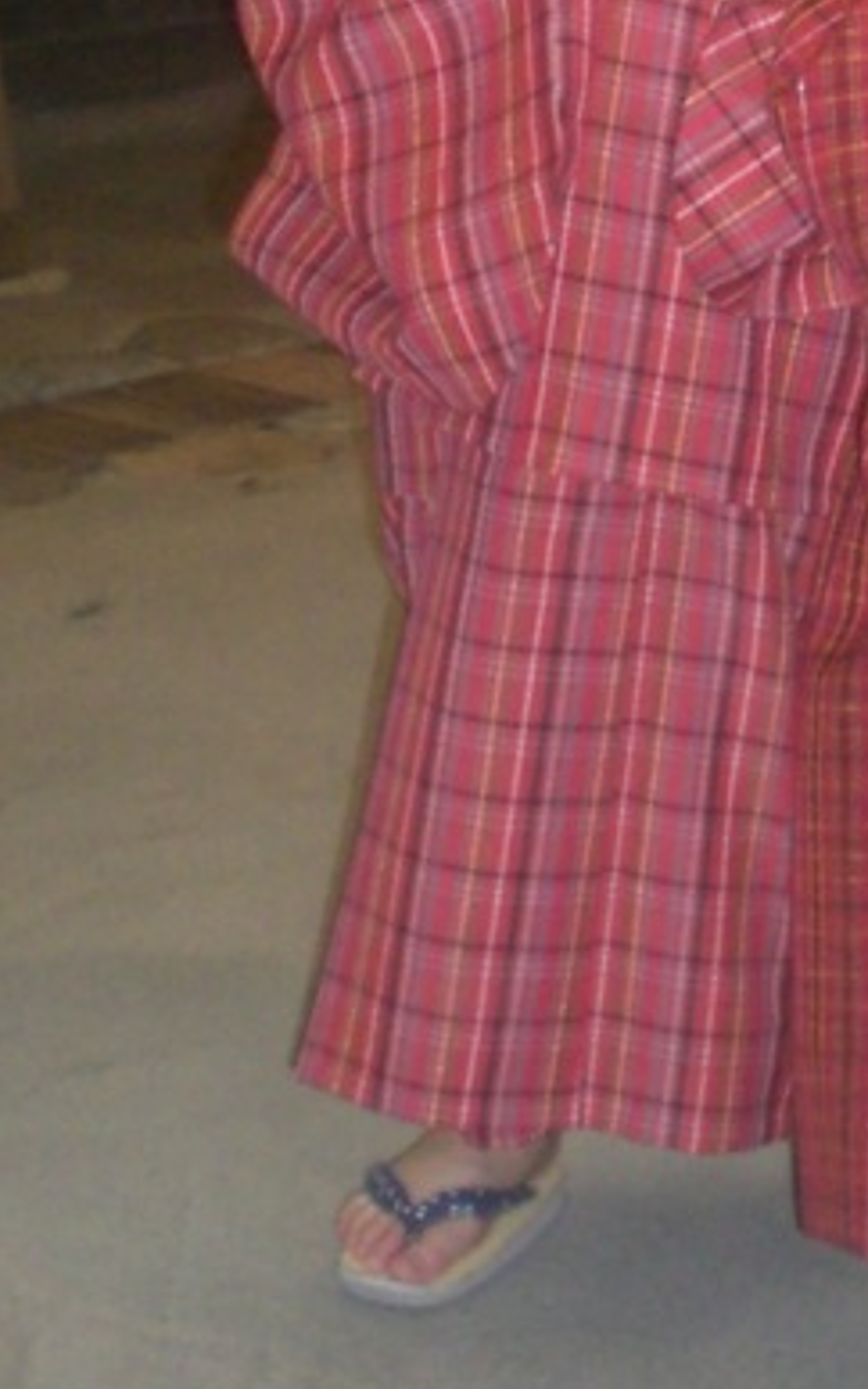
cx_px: 915
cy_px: -11
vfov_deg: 19.4
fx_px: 3935
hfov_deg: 12.4
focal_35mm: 104
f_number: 3.1
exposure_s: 1/30
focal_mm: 6.3
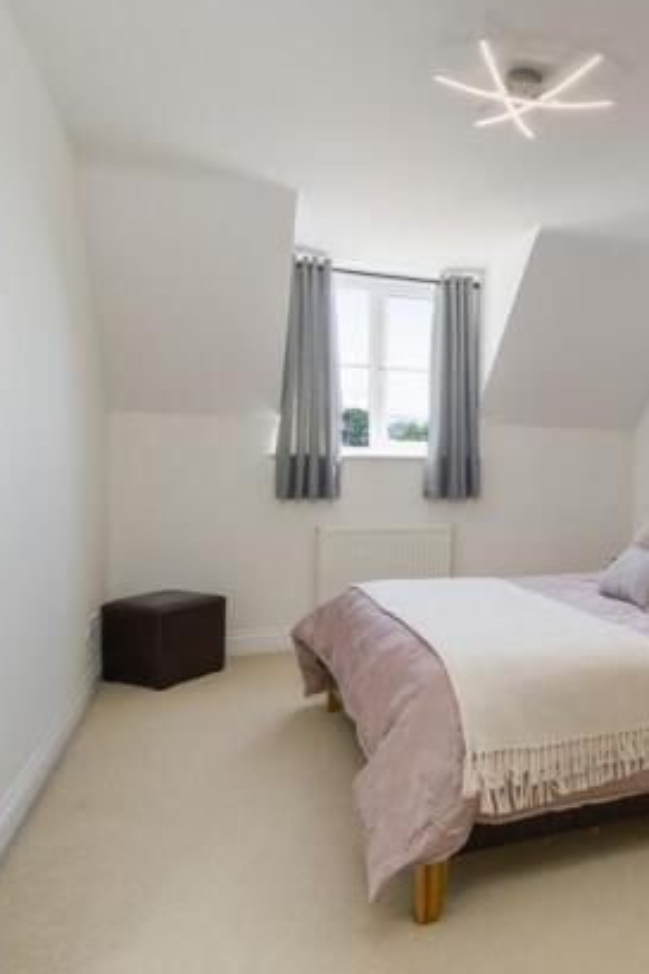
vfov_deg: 73.7
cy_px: 472
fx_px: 649
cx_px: 523
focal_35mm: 24
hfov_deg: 49.8
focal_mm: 9.9
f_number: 7.1
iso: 160
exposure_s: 1/15
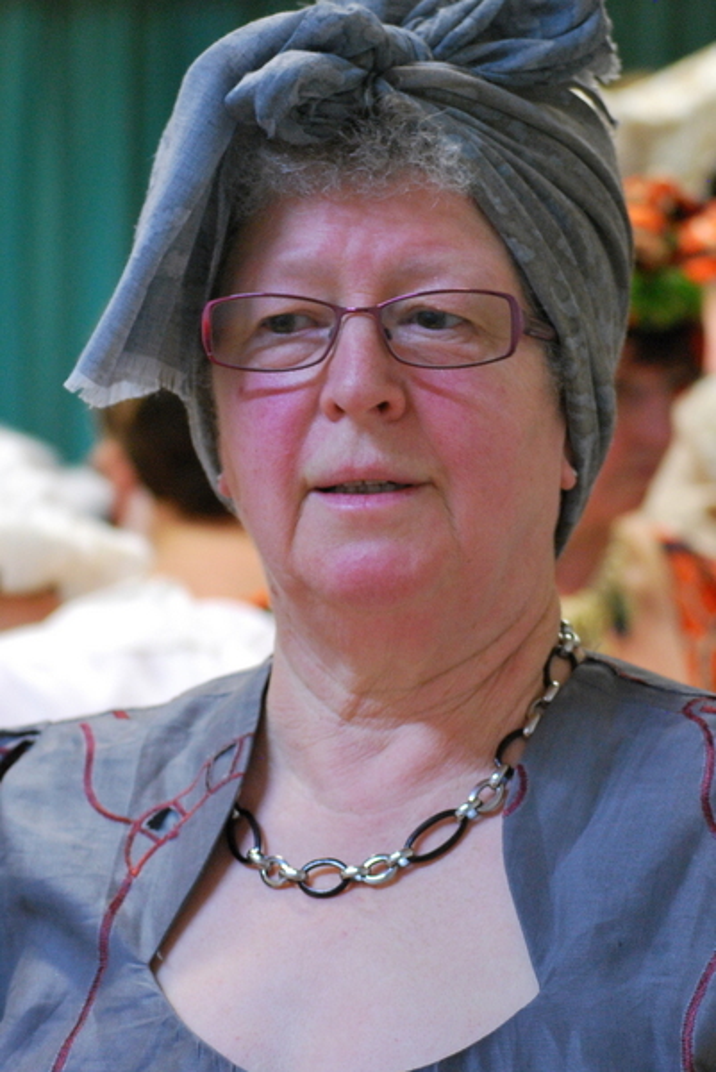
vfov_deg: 20.6
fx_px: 2948
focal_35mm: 99
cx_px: 358
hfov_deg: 13.8
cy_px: 536
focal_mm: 66
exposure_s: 1/15
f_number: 4.2
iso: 800
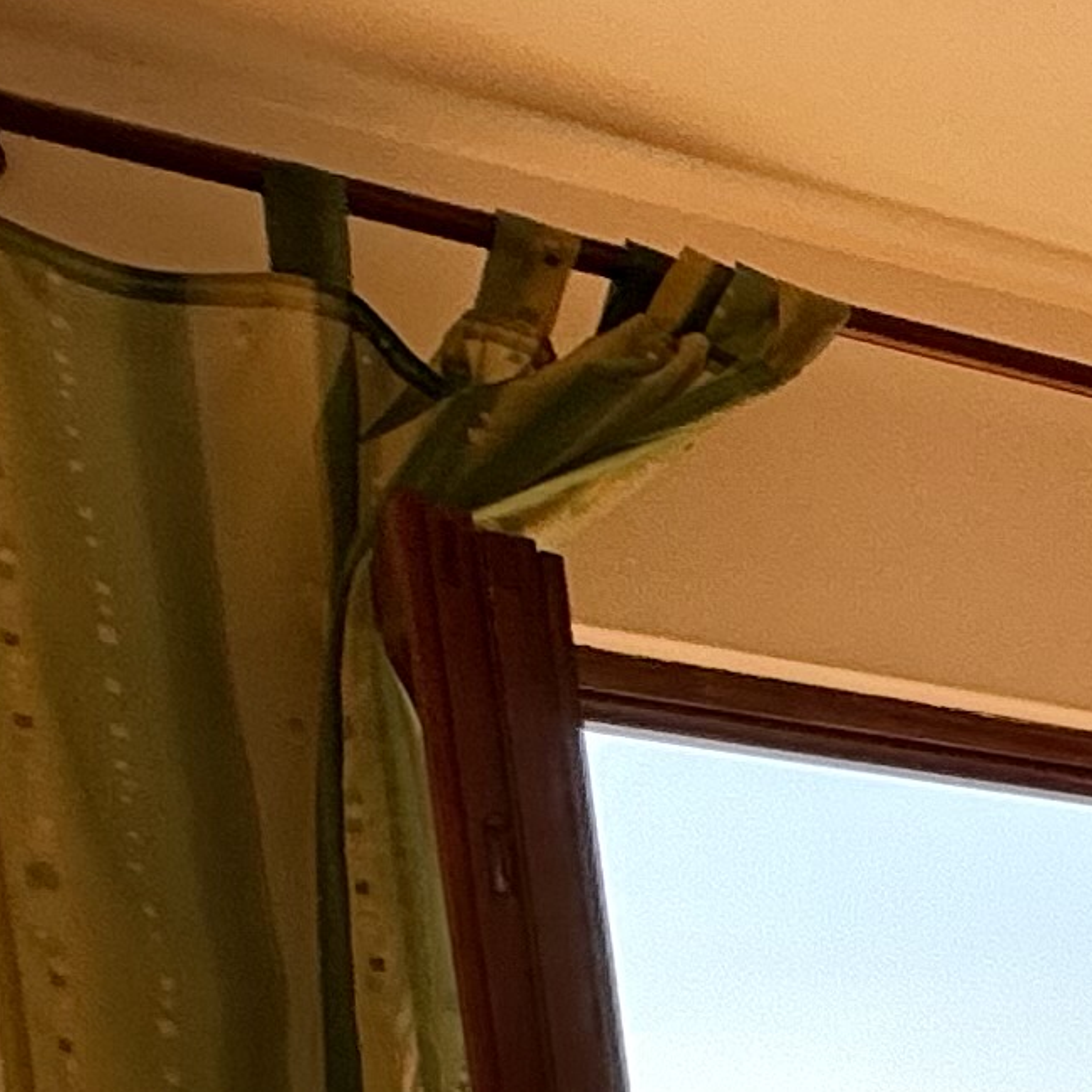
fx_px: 2748
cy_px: 1855
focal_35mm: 77
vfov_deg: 18.5
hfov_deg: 11.7
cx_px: 3241
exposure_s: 1/315
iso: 64
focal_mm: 2.22
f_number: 2.2
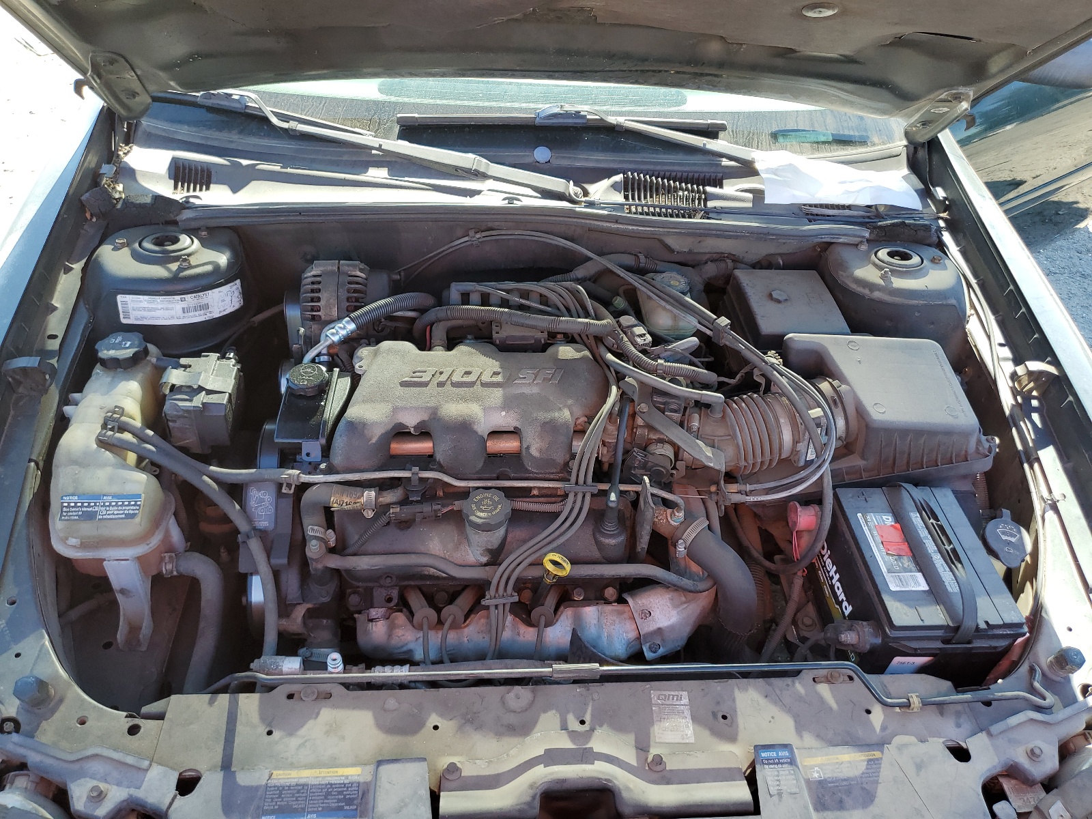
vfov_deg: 53.1
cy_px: 410
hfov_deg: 67.3
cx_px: 546
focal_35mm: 26
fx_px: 820
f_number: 1.5
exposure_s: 1/286
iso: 50
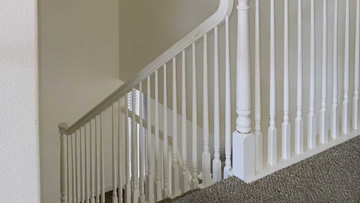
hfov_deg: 42.8
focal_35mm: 48
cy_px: -63
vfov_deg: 22.3
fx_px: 458
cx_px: 157
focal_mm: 6.76
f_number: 1.78
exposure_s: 1/24
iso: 64
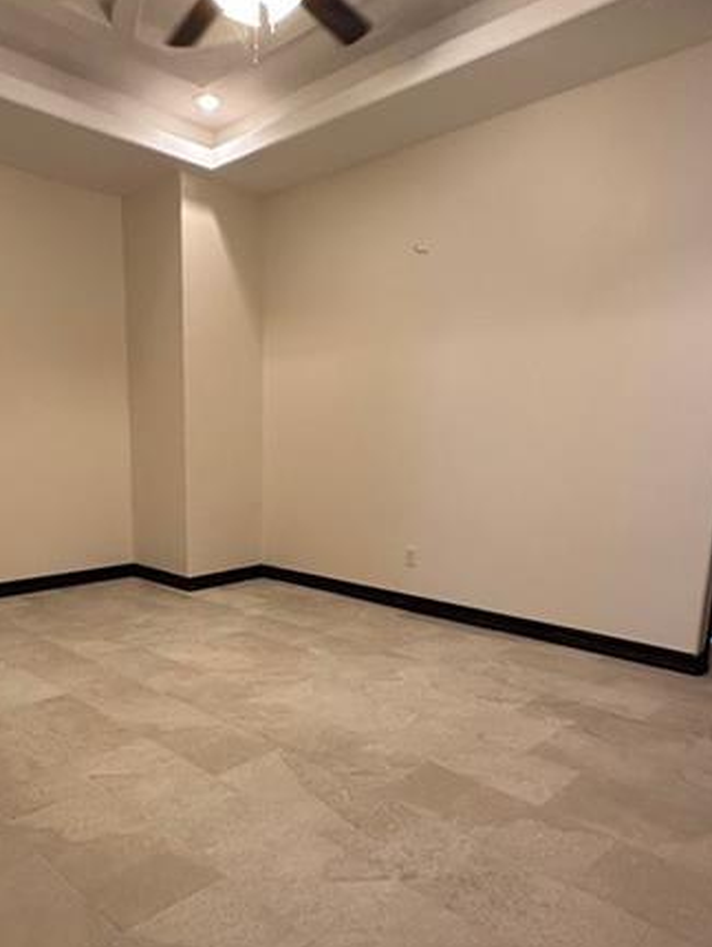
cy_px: 573
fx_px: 685
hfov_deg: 54.2
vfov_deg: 68.6
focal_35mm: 25
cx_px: 262
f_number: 2.2
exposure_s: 1/60
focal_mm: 2.22
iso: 250
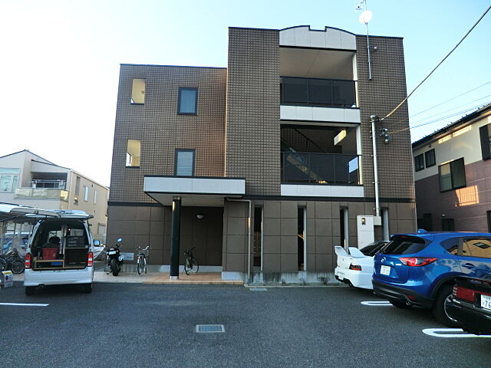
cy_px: 184
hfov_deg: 71.6
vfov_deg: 56.8
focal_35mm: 24
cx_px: 246
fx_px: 340
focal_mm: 4.3
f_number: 3.2
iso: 80
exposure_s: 1/160
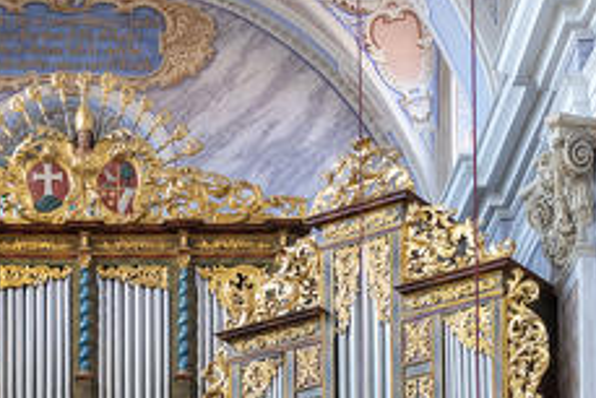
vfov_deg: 11.6
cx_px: 94
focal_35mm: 118
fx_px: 1955
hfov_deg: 17.2
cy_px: 278
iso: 800
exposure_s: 1/30
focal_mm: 45
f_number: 4
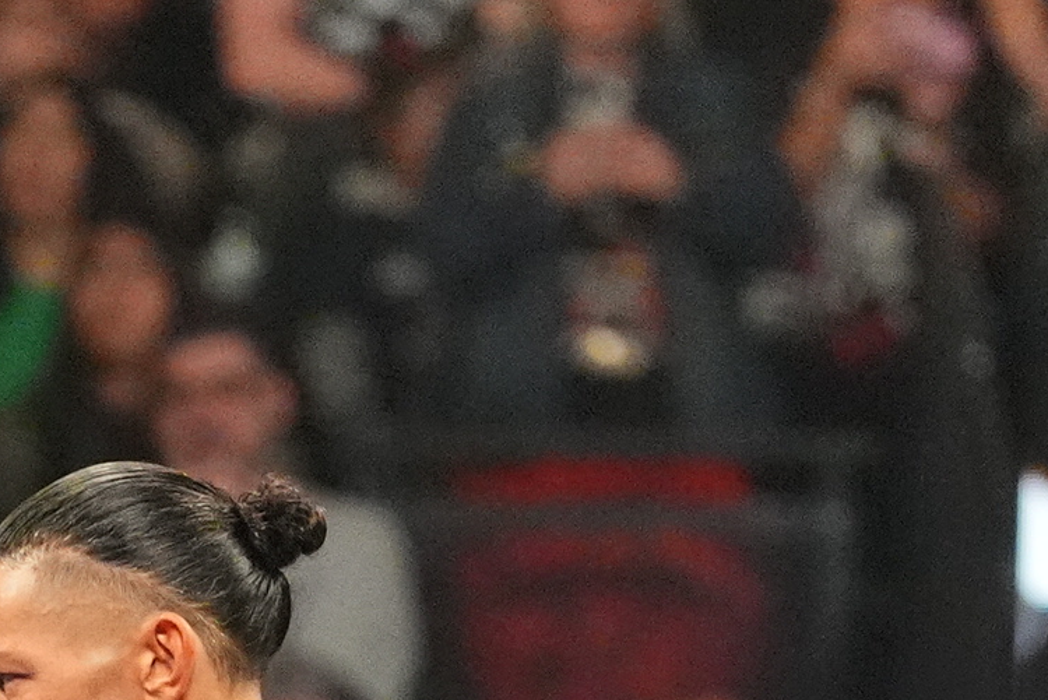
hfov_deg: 2.3
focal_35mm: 908
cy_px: 1604
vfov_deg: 1.5
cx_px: -175
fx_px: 26447
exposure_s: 1/800
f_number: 2.8
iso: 6400
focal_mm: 173
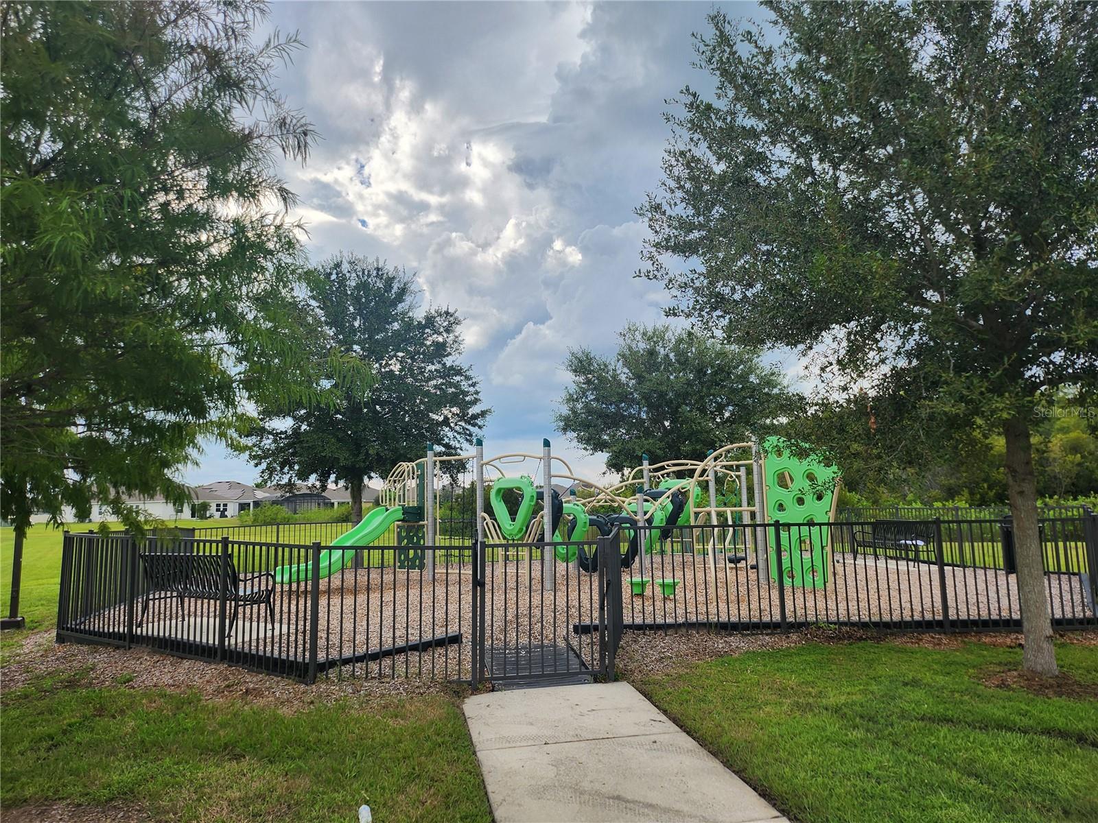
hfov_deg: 71.6
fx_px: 761
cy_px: 412
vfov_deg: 56.8
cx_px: 549
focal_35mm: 24
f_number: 1.8
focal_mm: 5
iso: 50
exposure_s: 1/1584
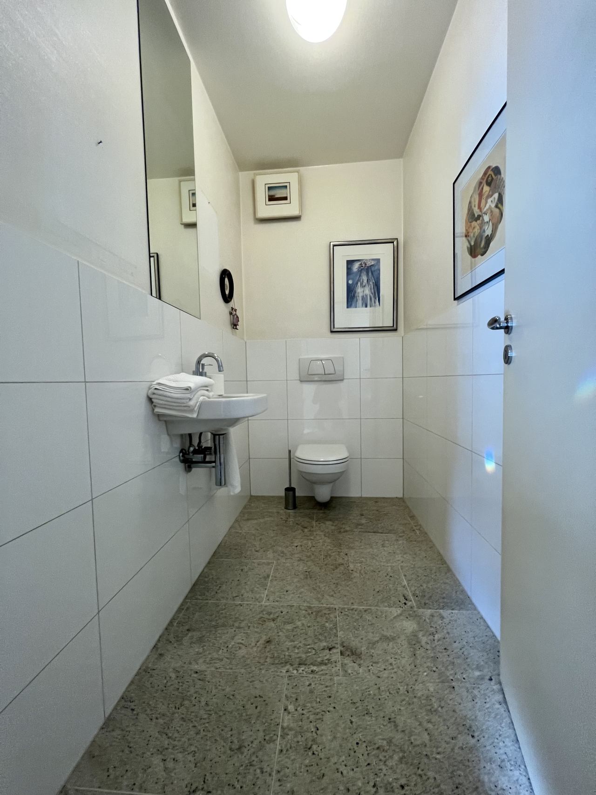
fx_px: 298
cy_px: 398
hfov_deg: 89.9
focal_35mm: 13
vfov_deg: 106.2
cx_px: 298
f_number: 1.8
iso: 200
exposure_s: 1/100
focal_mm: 1.57
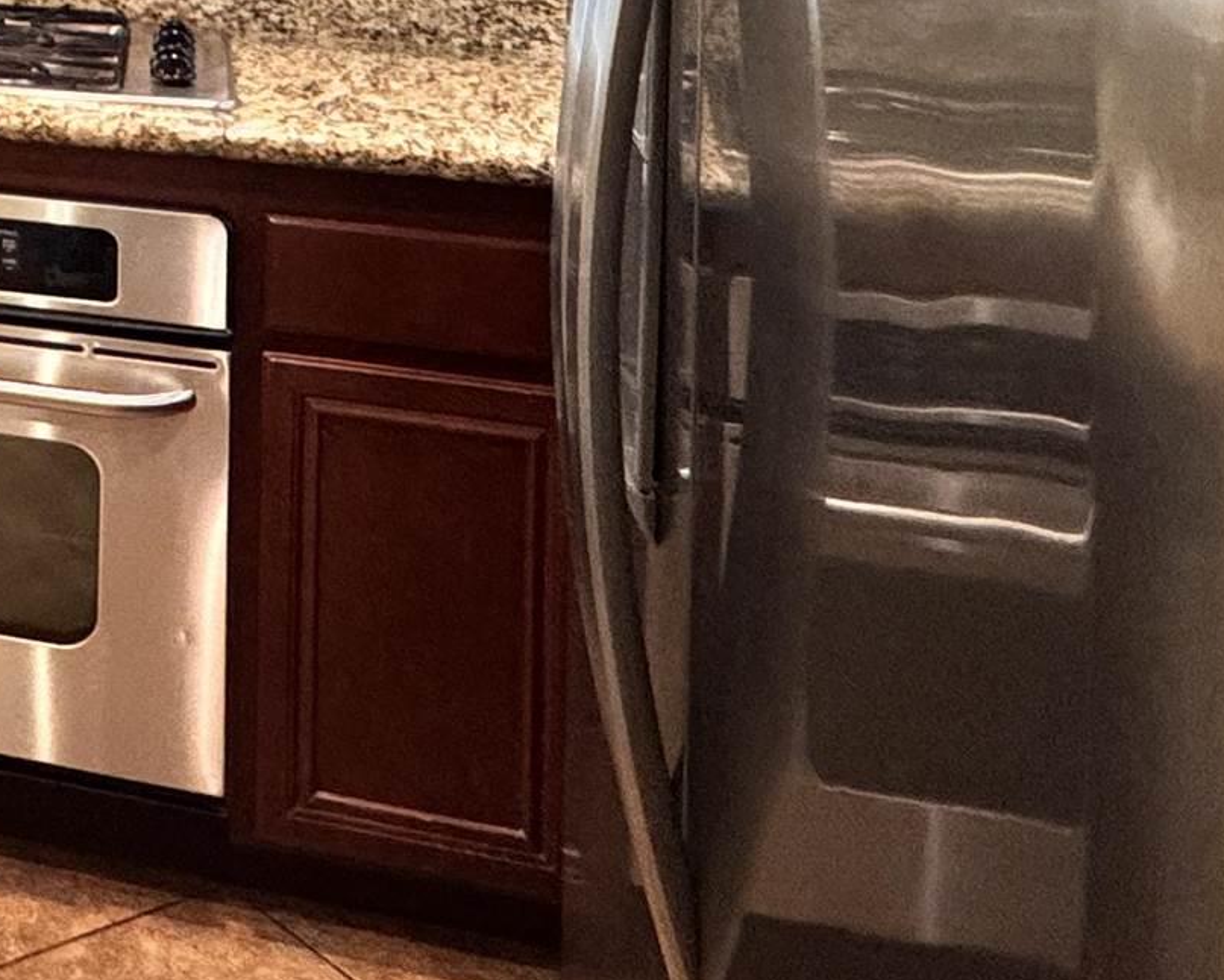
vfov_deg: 24.9
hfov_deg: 27.8
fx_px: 1884
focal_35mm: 52
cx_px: -482
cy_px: -322
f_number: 2.2
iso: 250
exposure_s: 1/120
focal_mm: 2.22
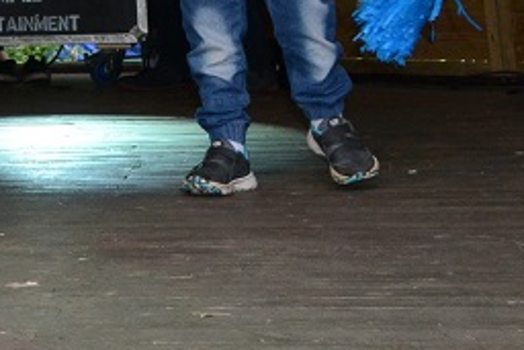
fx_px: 2126
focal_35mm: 146
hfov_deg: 12.6
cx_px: -457
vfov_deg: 8.9
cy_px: -325
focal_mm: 24
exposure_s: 1/200
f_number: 8
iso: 800
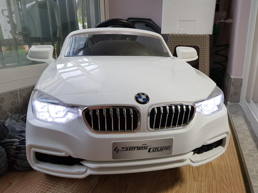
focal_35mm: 26
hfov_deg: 67.3
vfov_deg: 53.1
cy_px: 96
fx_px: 194
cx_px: 129
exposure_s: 1/40
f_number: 1.7
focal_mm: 4.3
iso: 160
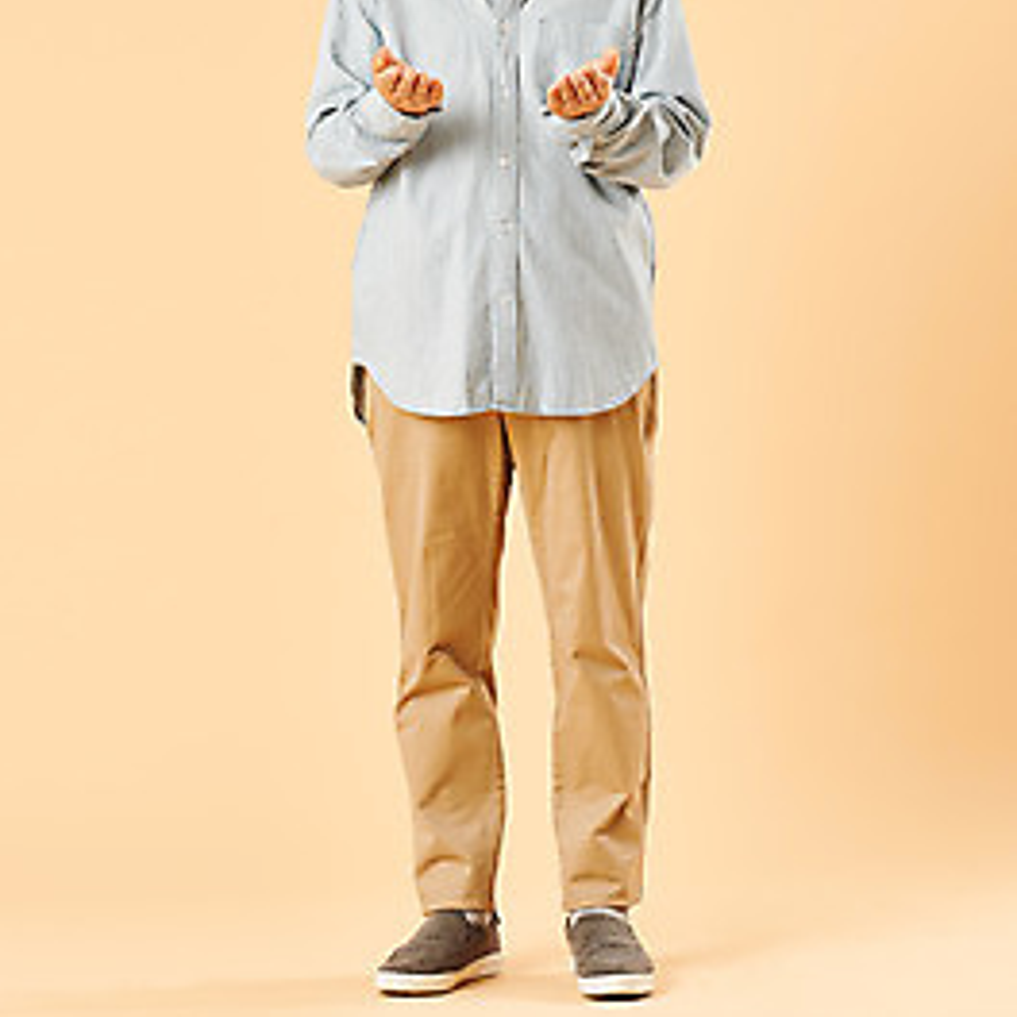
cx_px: 507
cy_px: 300
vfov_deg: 13.8
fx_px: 4188
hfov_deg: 13.8
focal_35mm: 126
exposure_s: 1/125
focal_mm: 98
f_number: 8
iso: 100
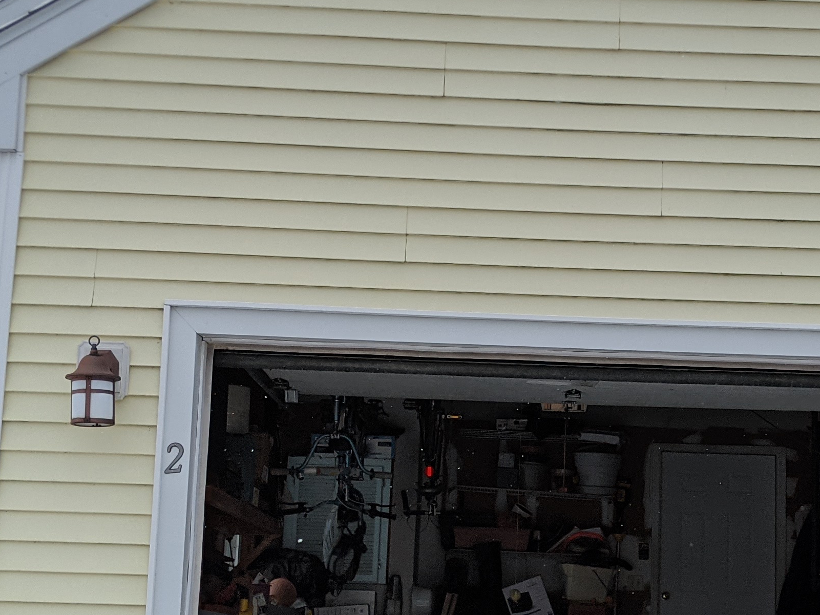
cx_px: 596
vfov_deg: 21.6
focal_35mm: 68
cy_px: 374
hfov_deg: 28.2
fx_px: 1611
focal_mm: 4.44
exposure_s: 1/2347
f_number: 1.8
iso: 68
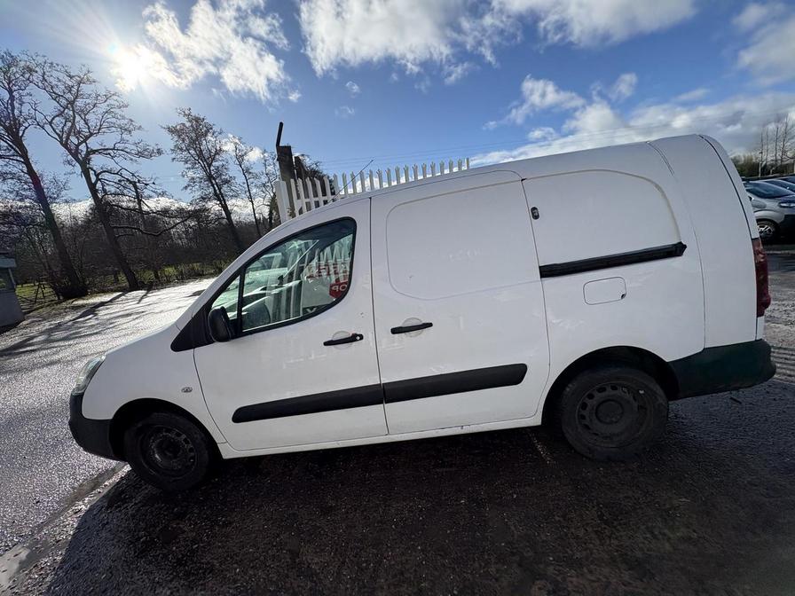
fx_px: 322
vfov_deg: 85.7
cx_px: 398
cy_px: 298
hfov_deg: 102.1
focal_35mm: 14
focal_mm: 2.22
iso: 50
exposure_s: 1/2083
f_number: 2.2
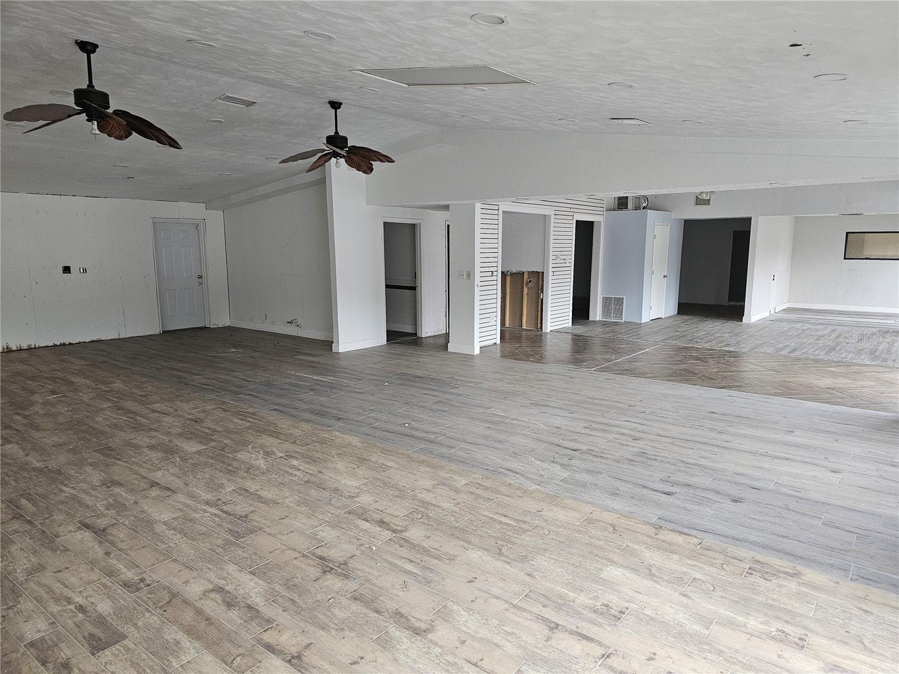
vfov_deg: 58.9
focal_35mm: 23
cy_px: 337
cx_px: 450
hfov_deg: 73.9
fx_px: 597
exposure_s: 1/120
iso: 320
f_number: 1.7
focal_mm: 6.3
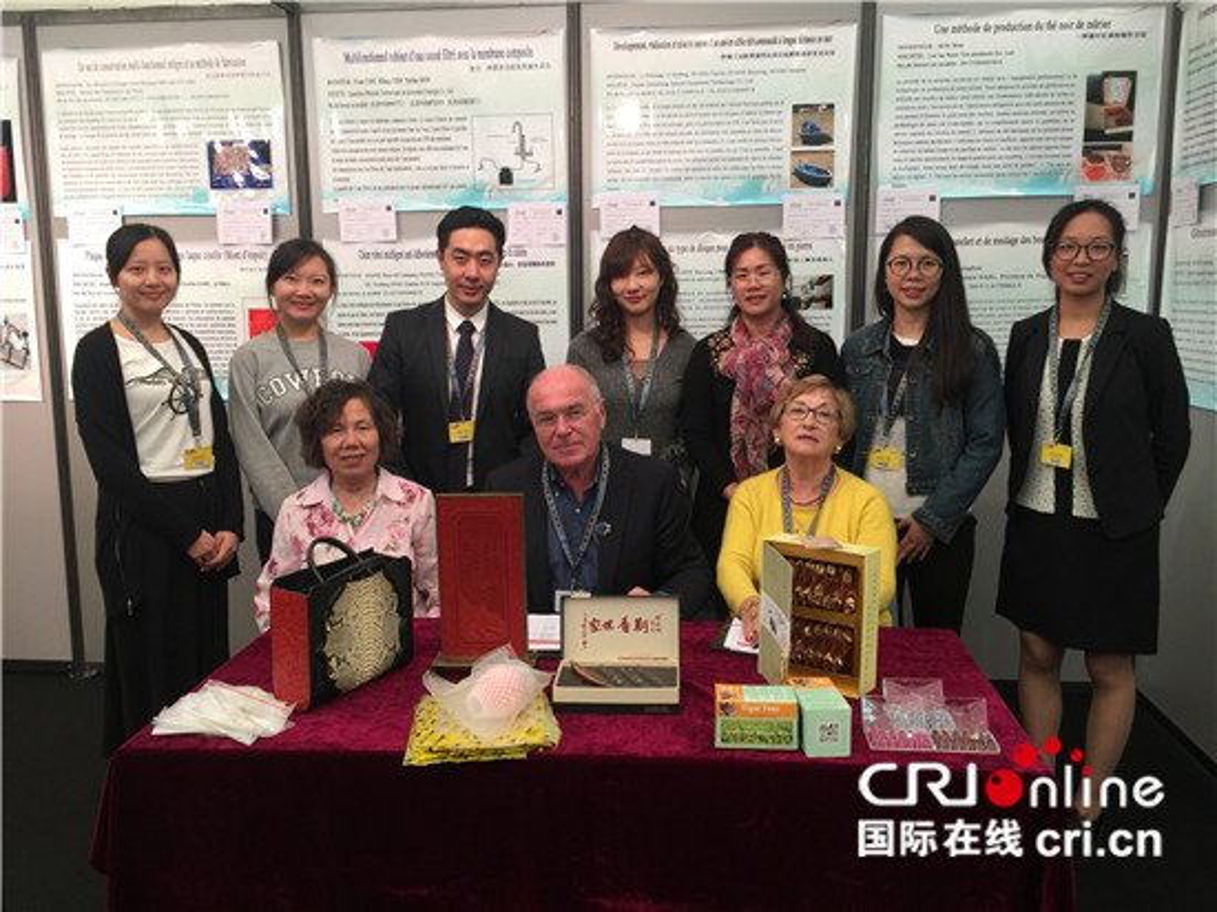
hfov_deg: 61.7
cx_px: 608
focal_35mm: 29
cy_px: 456
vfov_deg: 48.2
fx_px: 1019
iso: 40
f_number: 2.2
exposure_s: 1/17
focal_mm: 4.15
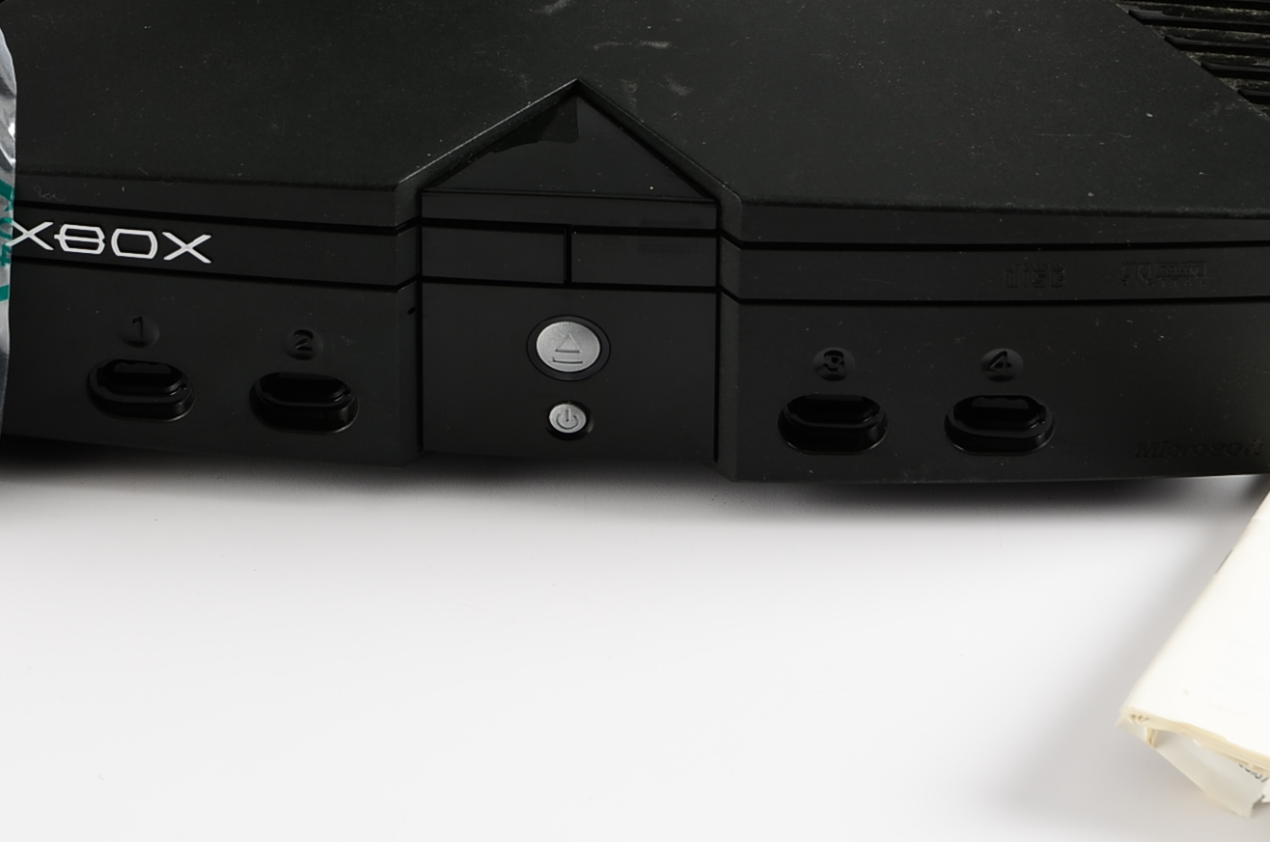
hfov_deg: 7.0
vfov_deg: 4.6
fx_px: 10384
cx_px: 500
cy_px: 63
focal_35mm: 295
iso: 100
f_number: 11
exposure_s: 1/200
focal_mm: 105
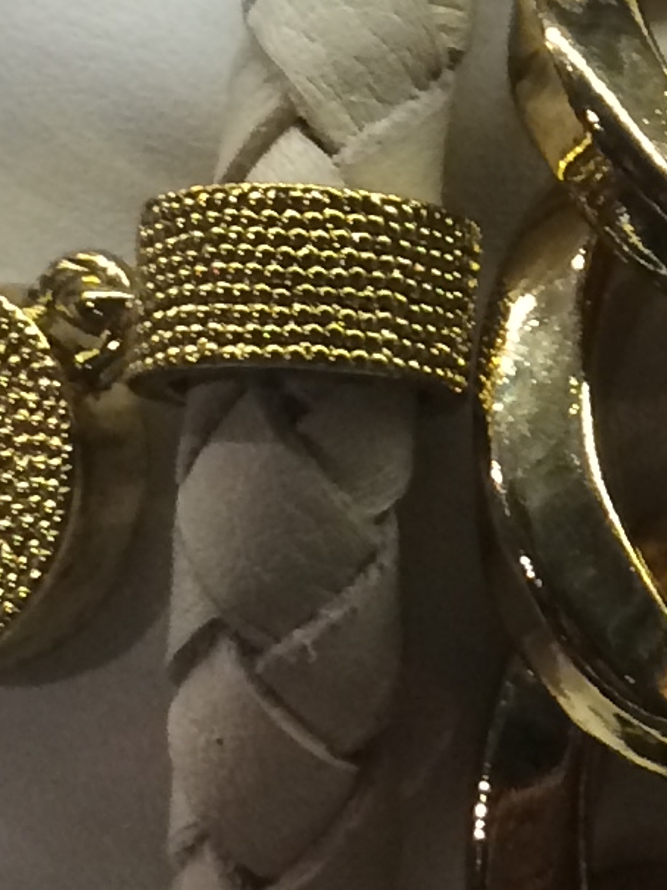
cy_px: -111
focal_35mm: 162
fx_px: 4162
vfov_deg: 12.0
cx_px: 1153
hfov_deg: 8.8
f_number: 2.2
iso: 64
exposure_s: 1/30
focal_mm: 4.12
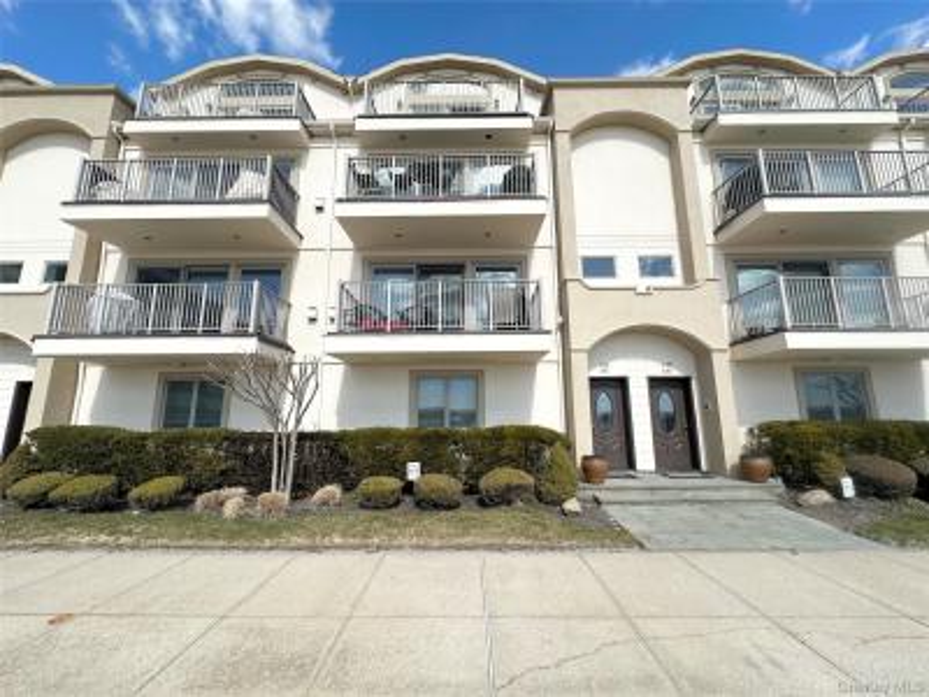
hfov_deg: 102.1
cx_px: 464
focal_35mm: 14
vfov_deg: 85.7
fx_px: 376
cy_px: 348
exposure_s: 1/2132
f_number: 2.2
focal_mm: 2.22
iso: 50
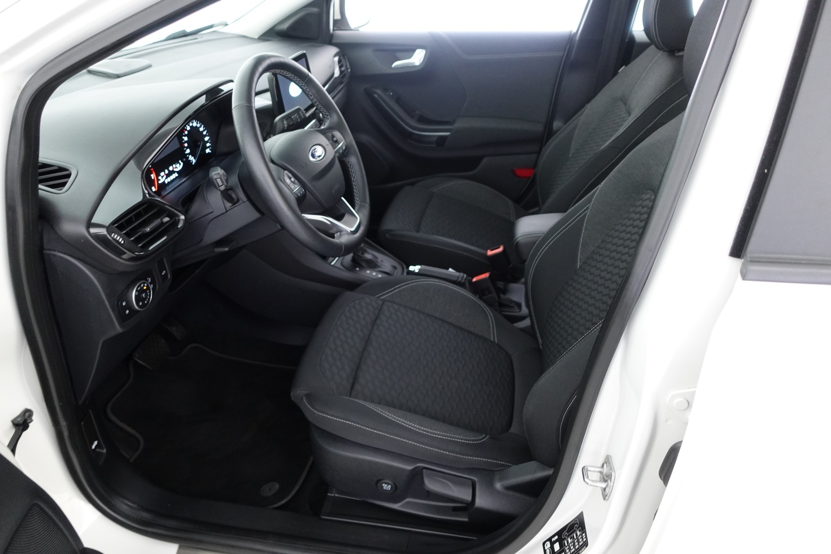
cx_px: 416
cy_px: 277
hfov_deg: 73.7
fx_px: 554
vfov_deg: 53.1
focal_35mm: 24
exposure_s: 1/15
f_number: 1.8
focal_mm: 9.4
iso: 800
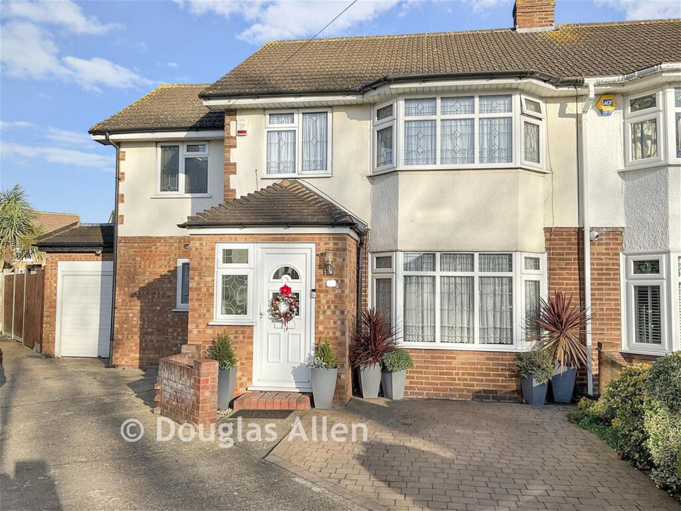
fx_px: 571
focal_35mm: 29
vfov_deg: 48.2
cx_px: 340
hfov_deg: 61.7
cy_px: 256
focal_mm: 3
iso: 16
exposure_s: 1/1900
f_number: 1.8
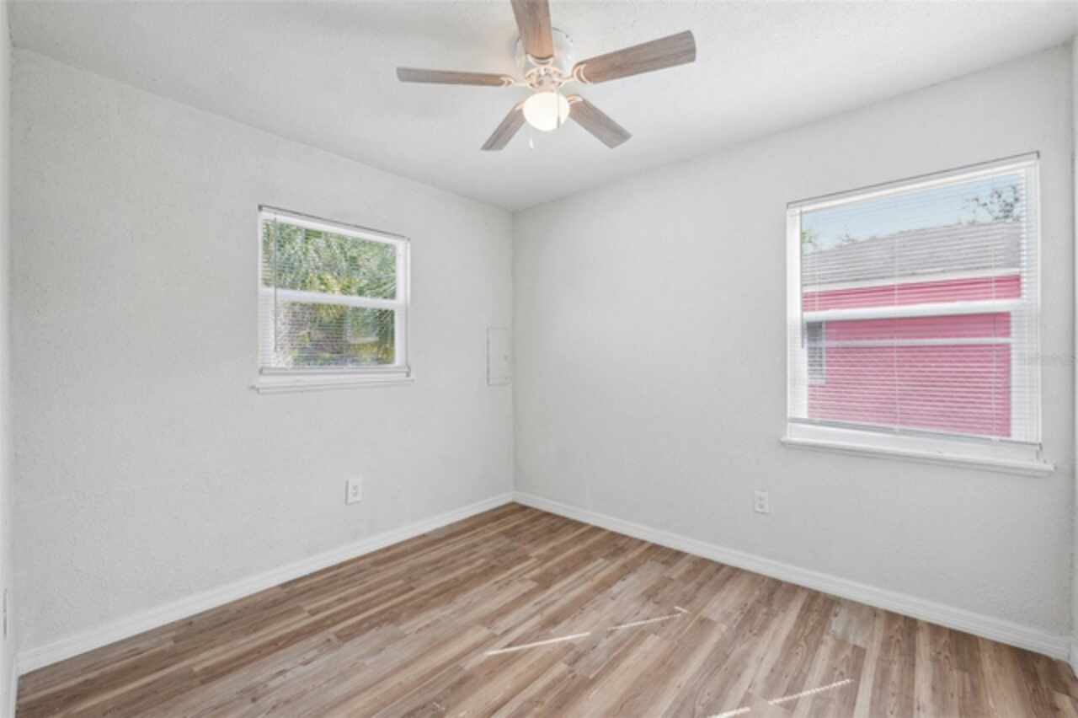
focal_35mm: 14
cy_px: 359
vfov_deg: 81.1
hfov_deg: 104.3
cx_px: 539
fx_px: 419
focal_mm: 14
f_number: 8
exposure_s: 1/50
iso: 400
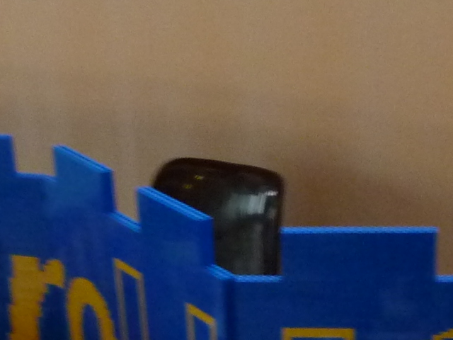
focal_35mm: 100
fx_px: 1309
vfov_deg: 13.5
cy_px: 584
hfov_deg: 19.6
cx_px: 237
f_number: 3.3
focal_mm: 4.1
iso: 400
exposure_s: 1/8
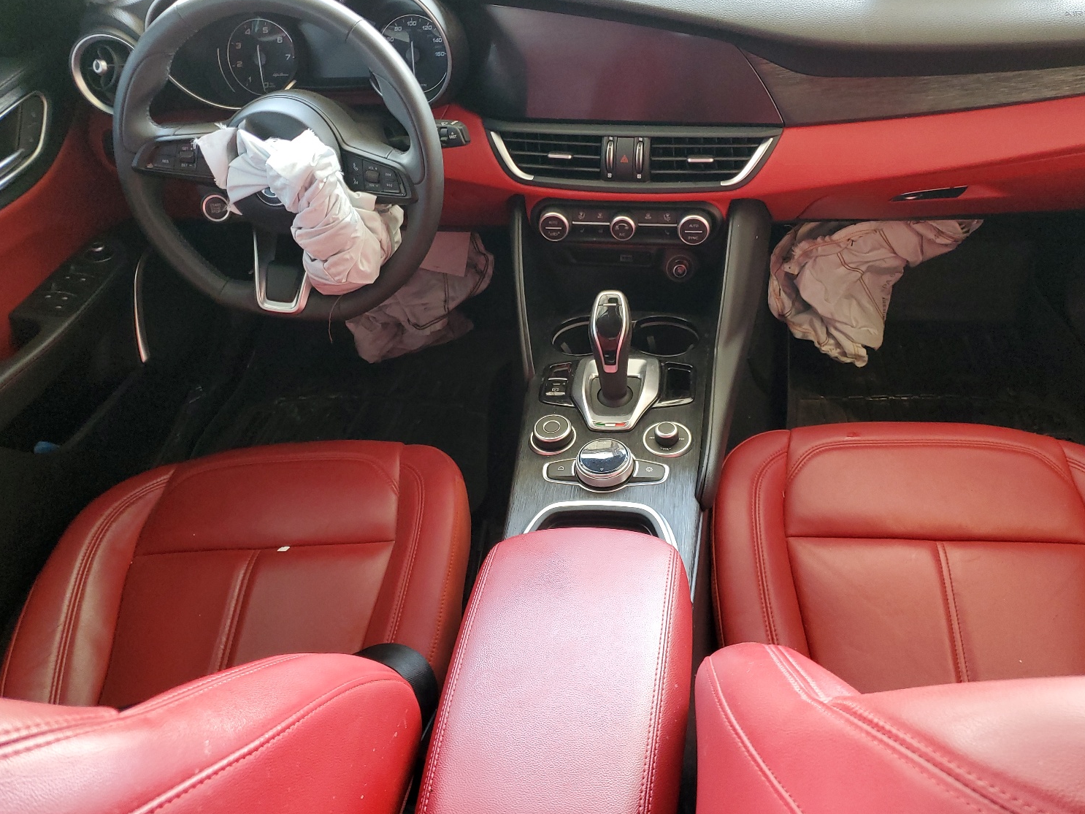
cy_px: 406
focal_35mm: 28
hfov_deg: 63.4
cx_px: 581
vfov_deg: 49.7
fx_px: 877
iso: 133
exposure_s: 1/60.2
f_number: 1.5
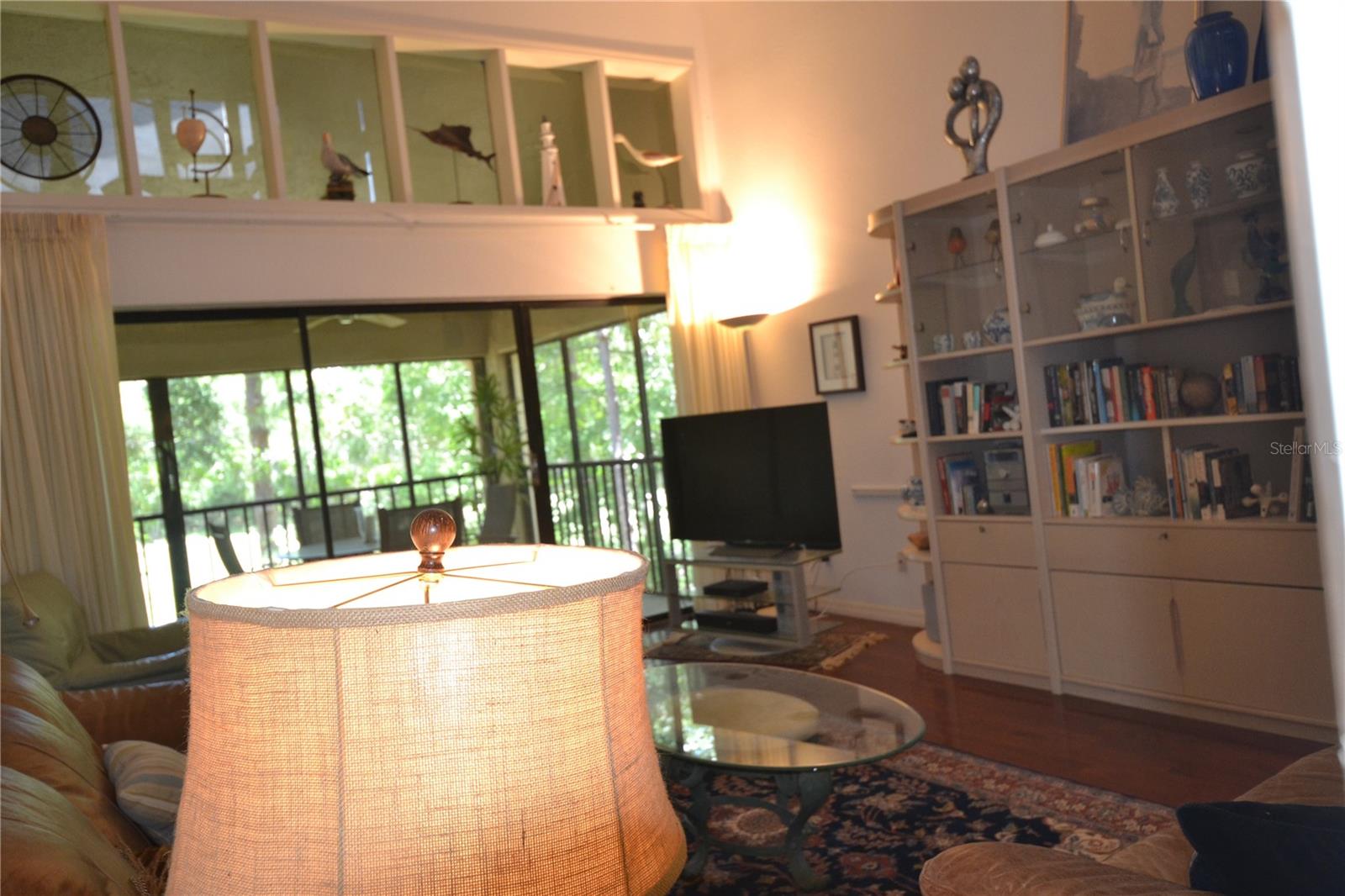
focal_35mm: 26
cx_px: 672
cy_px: 448
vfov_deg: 50.4
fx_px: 952
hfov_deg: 70.4
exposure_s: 1/60
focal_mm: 17
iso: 800
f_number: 4.2
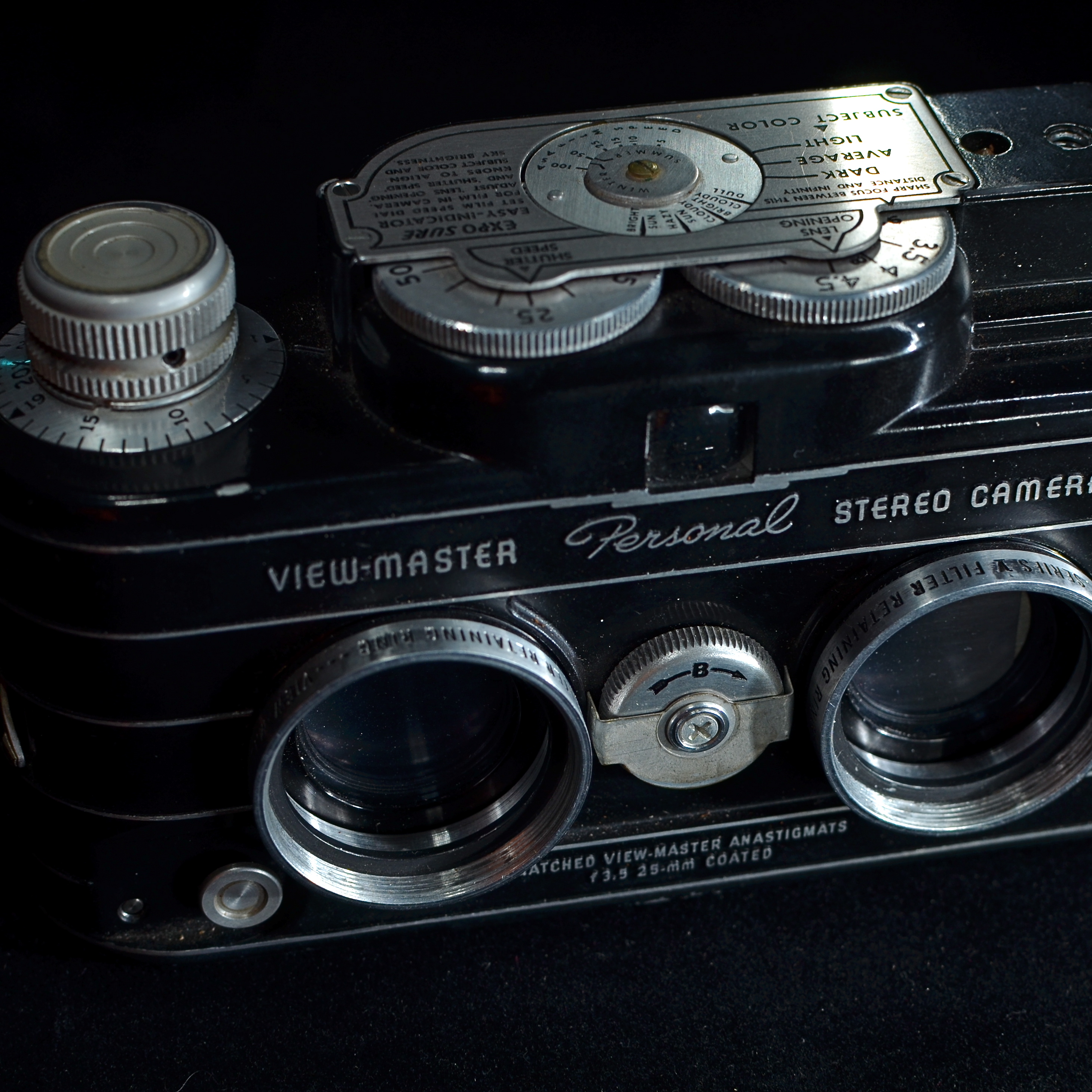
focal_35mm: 68
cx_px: 608
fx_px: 2414
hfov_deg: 25.5
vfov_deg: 25.5
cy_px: 543
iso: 100
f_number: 5.6
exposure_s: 15
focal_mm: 35
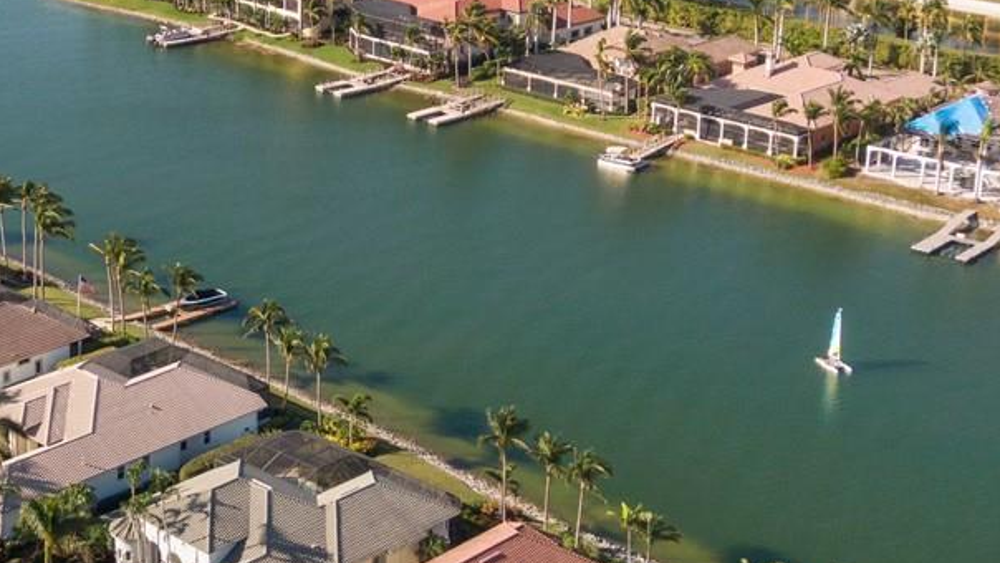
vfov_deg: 16.7
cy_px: 160
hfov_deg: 28.7
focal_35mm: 72
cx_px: 207
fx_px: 1909
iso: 100
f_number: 3.4
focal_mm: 6.77
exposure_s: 1/200
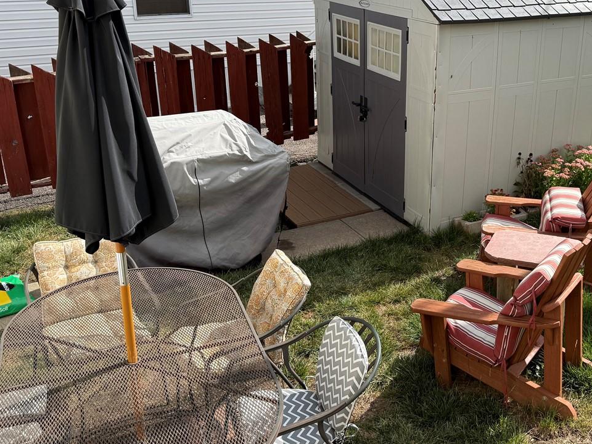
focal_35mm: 40
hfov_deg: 46.2
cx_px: 384
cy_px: 159
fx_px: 684
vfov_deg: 35.7
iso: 80
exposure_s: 1/3425
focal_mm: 6.76
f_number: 1.78
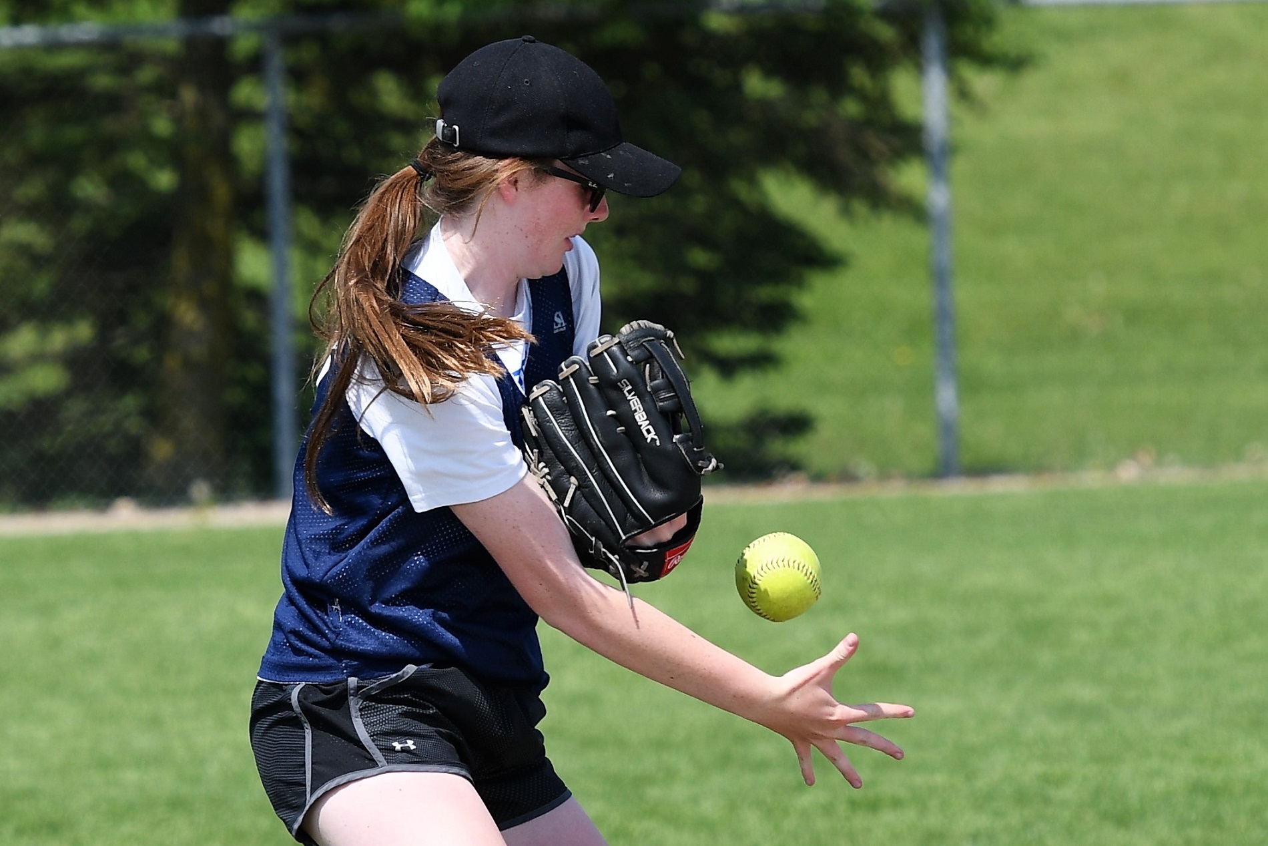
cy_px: 423
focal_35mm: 240
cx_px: 634
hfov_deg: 8.6
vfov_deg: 5.7
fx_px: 8453
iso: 180
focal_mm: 160
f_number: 5.6
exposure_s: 1/1000
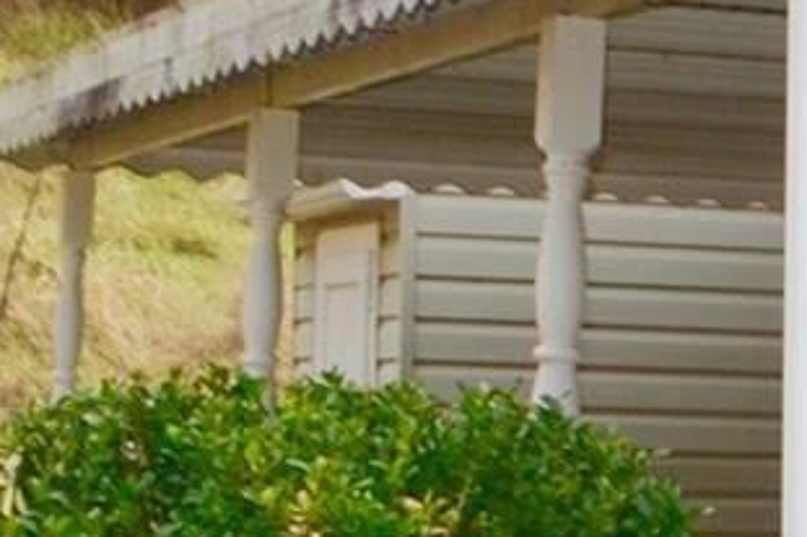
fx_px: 3988
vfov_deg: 7.7
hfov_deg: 10.1
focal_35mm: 178
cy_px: 476
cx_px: 1946
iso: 100
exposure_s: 1/200
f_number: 7.1
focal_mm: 18
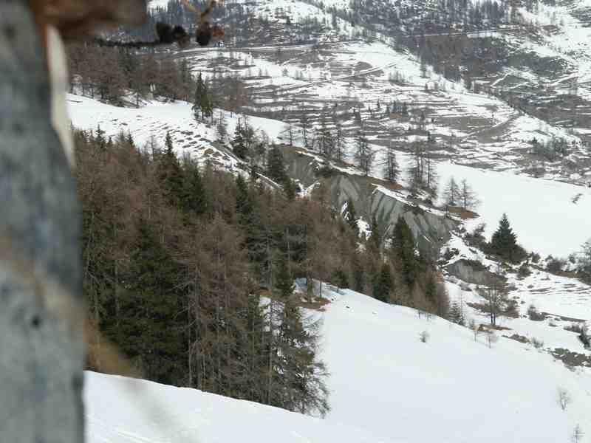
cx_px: 296
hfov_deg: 14.2
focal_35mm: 139
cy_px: 222
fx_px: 2373
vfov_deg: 10.7
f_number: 6.7
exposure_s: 1/750
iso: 100
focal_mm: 35.28
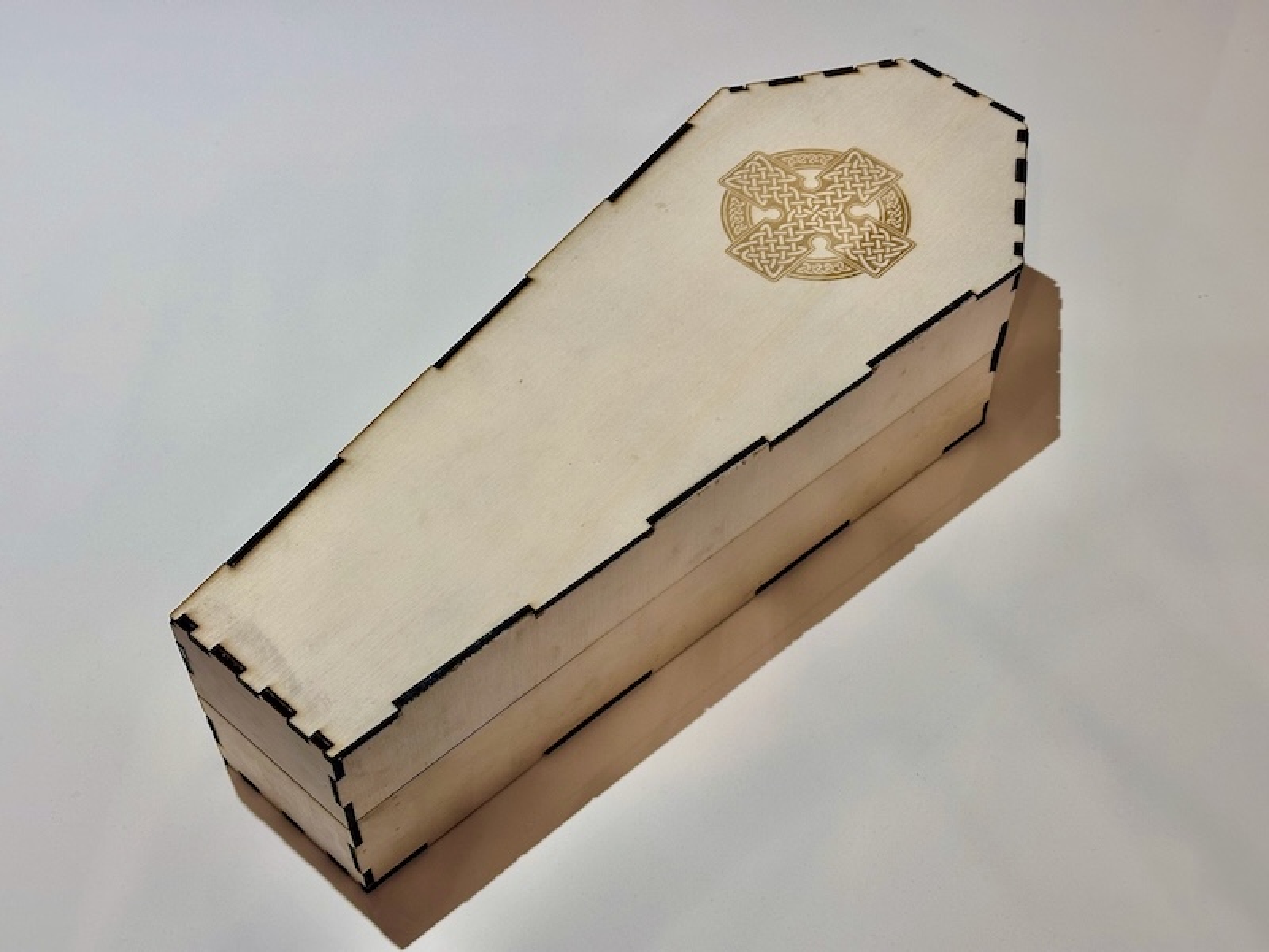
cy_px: 476
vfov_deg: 30.3
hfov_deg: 39.7
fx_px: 1760
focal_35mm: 48
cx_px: 634
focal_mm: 6.86
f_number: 1.78
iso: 80
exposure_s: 1/50
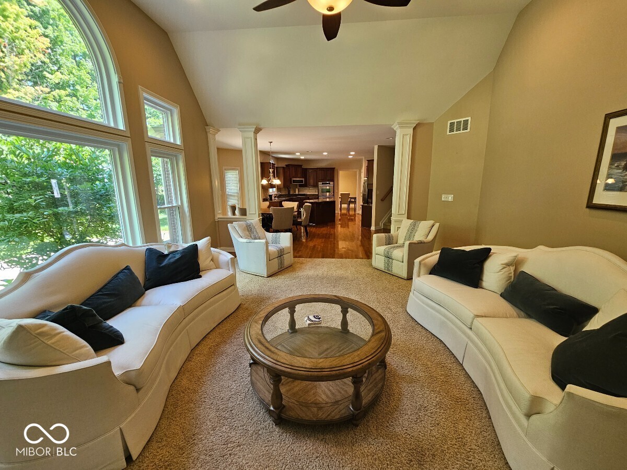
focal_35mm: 13
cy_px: 235
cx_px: 314
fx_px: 235
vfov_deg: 89.9
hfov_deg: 106.2
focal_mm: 2.2
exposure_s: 1/60
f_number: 2.2
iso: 160
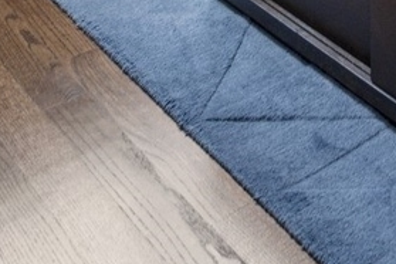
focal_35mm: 87
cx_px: 546
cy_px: -392
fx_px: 957
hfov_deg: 20.8
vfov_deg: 12.2
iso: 100
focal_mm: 15
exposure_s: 1/1.25
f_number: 9
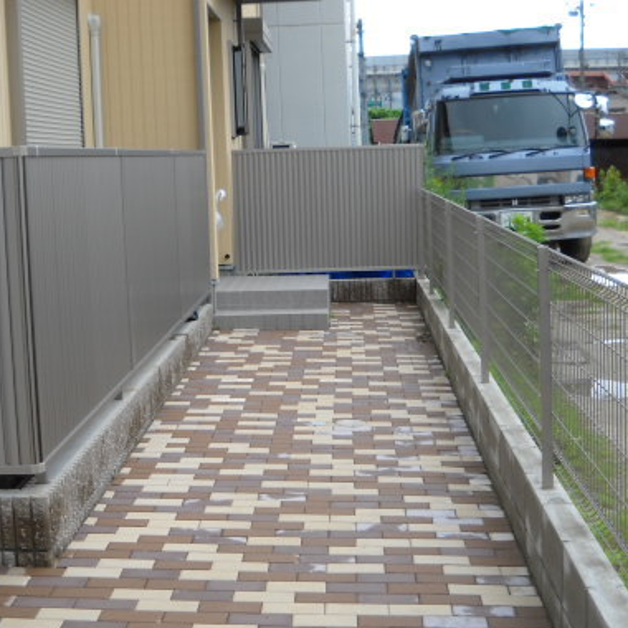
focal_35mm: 61
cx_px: 246
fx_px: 1252
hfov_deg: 28.1
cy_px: 344
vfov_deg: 28.1
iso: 64
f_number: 3.1
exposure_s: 1/154
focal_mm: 6.72
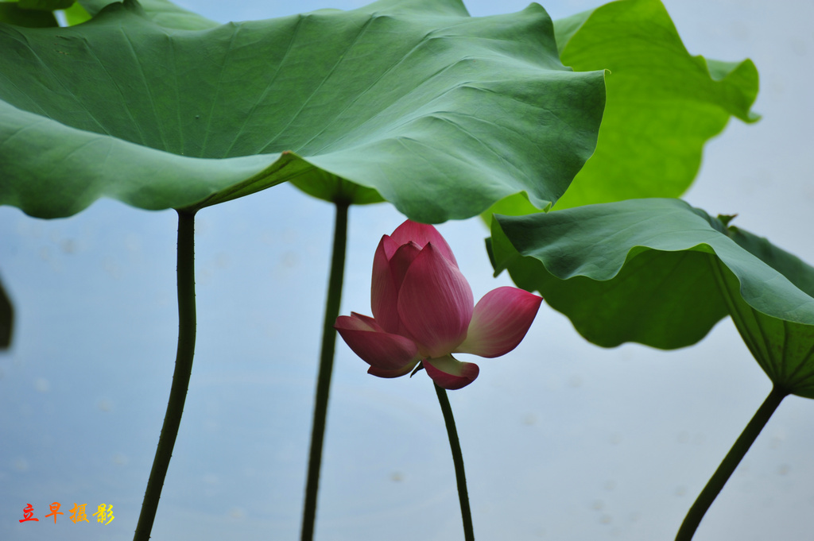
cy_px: 270
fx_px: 6778
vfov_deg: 4.6
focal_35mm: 300
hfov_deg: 6.9
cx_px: 407
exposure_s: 1/80
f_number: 5.6
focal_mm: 300
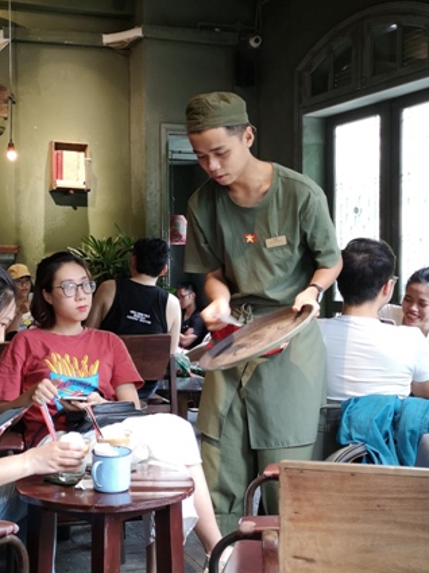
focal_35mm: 51
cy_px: 293
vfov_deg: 37.5
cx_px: 128
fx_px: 843
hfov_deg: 28.3
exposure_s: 1/100
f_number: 1.8
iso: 400
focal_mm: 3.95
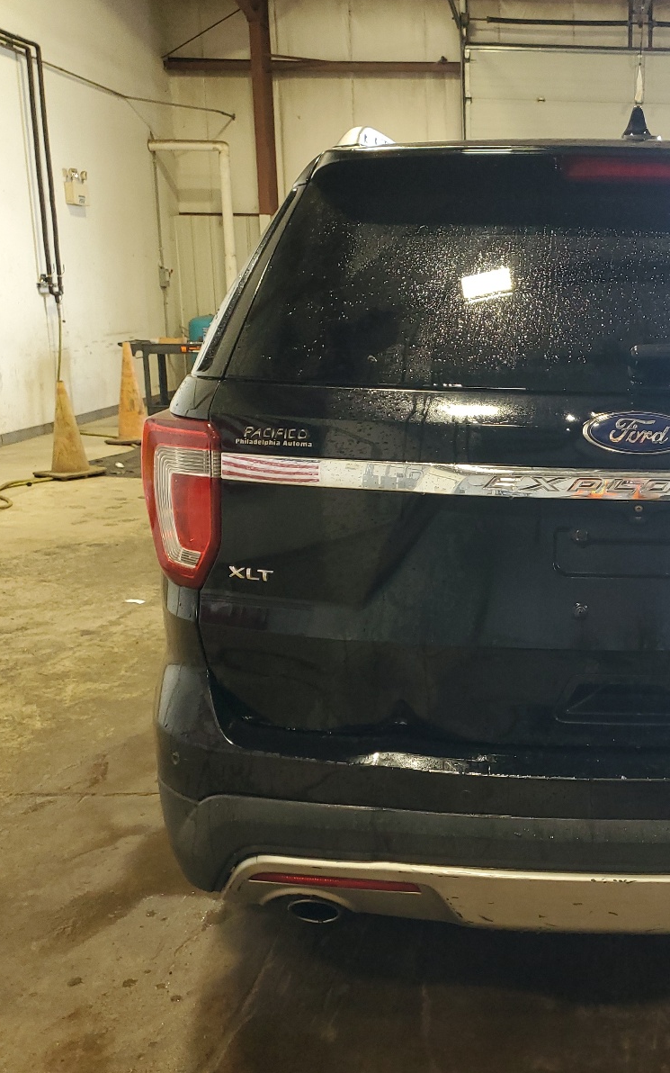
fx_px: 1081
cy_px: 535
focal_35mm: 37
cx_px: 598
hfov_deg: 32.8
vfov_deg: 52.7
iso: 135
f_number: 1.5
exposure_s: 1/60.2
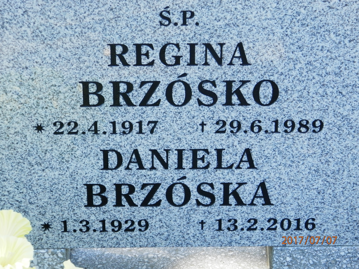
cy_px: 134
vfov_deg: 14.0
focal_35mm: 106
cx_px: 180
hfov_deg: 18.5
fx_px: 1099
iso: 200
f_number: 4.5
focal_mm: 19
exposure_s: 1/160
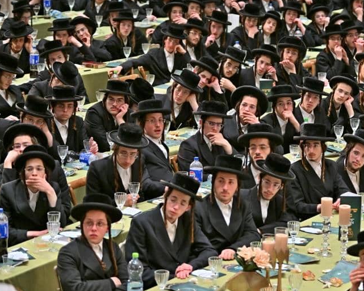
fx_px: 1649
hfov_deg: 12.6
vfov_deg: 10.1
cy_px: 110
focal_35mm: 153
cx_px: 275
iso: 400
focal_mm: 102
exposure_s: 1/160
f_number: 2.8
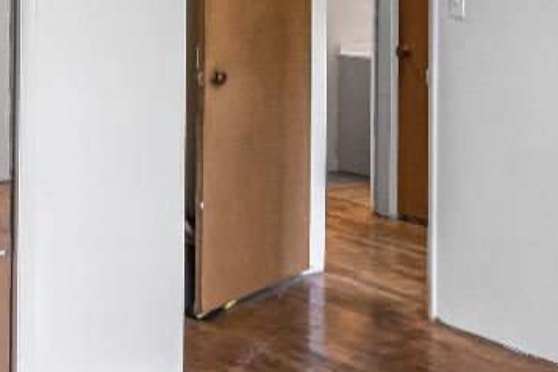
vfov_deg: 20.8
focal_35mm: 63
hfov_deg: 31.9
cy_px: -7
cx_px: 313
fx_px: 976
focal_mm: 10
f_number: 8
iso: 320
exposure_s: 1/13
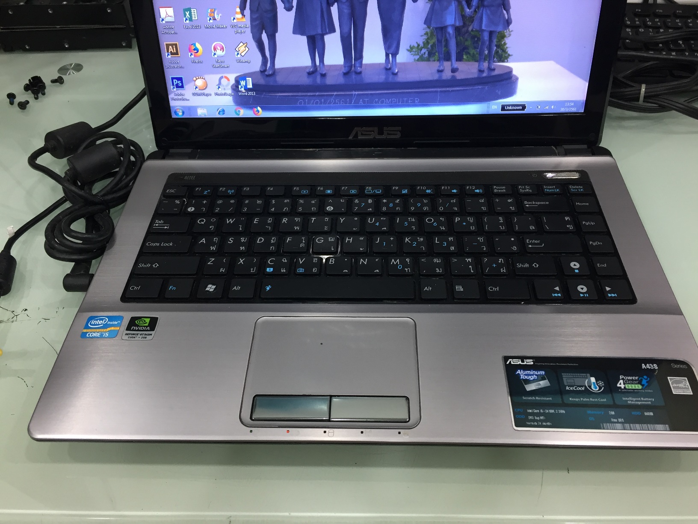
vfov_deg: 48.2
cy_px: 262
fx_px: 585
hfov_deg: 61.7
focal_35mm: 29
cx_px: 349
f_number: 2.2
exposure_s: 1/33
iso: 80
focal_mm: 4.15
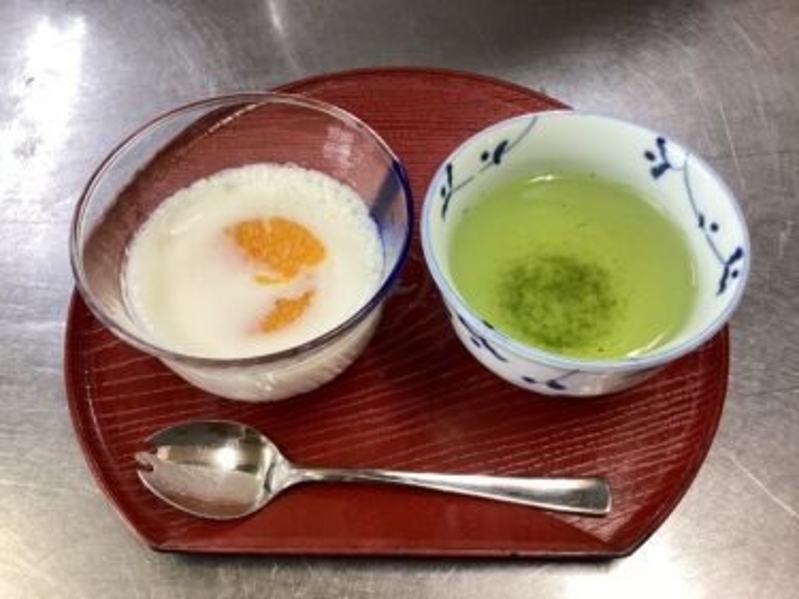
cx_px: 400
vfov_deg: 45.4
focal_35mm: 31
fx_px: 715
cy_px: 300
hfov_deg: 58.4
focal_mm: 3.3
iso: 100
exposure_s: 1/60
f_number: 2.4
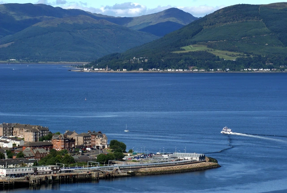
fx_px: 1437
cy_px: 96
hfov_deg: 11.4
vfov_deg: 7.7
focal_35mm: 180
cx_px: 144
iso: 100
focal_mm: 120
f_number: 10
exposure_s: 1/250
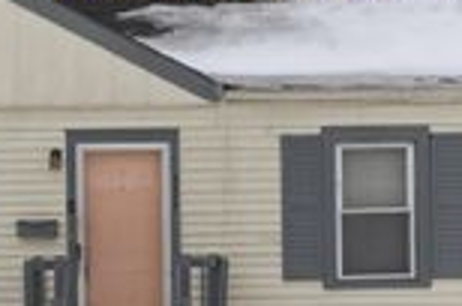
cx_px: 132
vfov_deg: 11.7
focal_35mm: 114
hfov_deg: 17.9
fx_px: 1460
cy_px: 360
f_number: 11
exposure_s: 1/8000
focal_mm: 35
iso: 400
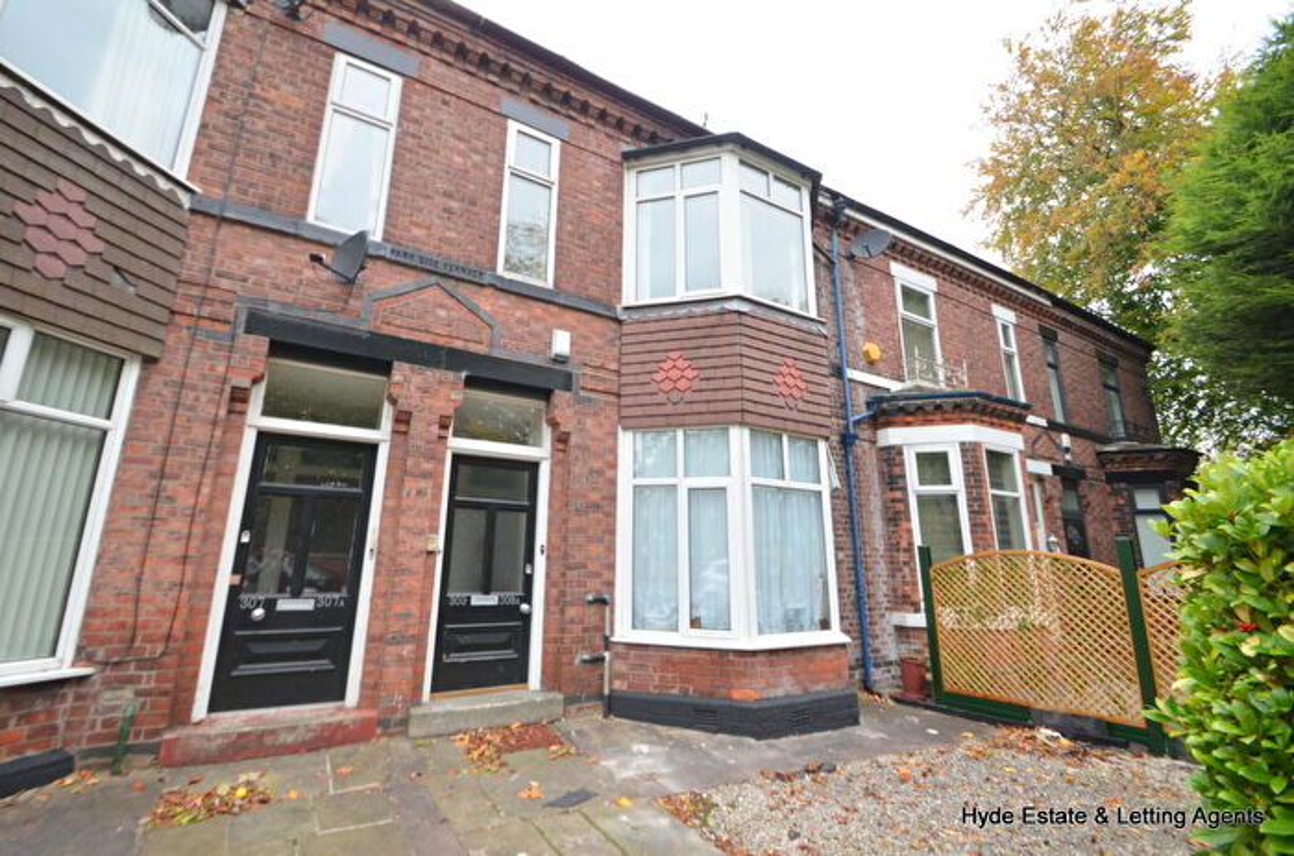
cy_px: 428
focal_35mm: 15
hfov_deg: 100.5
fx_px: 538
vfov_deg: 77.0
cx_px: 647
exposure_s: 1/80
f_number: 4.5
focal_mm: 10
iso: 400
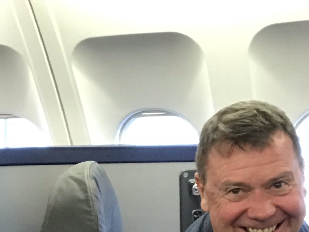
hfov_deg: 23.8
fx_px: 732
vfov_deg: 17.5
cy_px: 246
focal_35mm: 82
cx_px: 109
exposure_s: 1/31
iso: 160
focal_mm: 2.87
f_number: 2.2
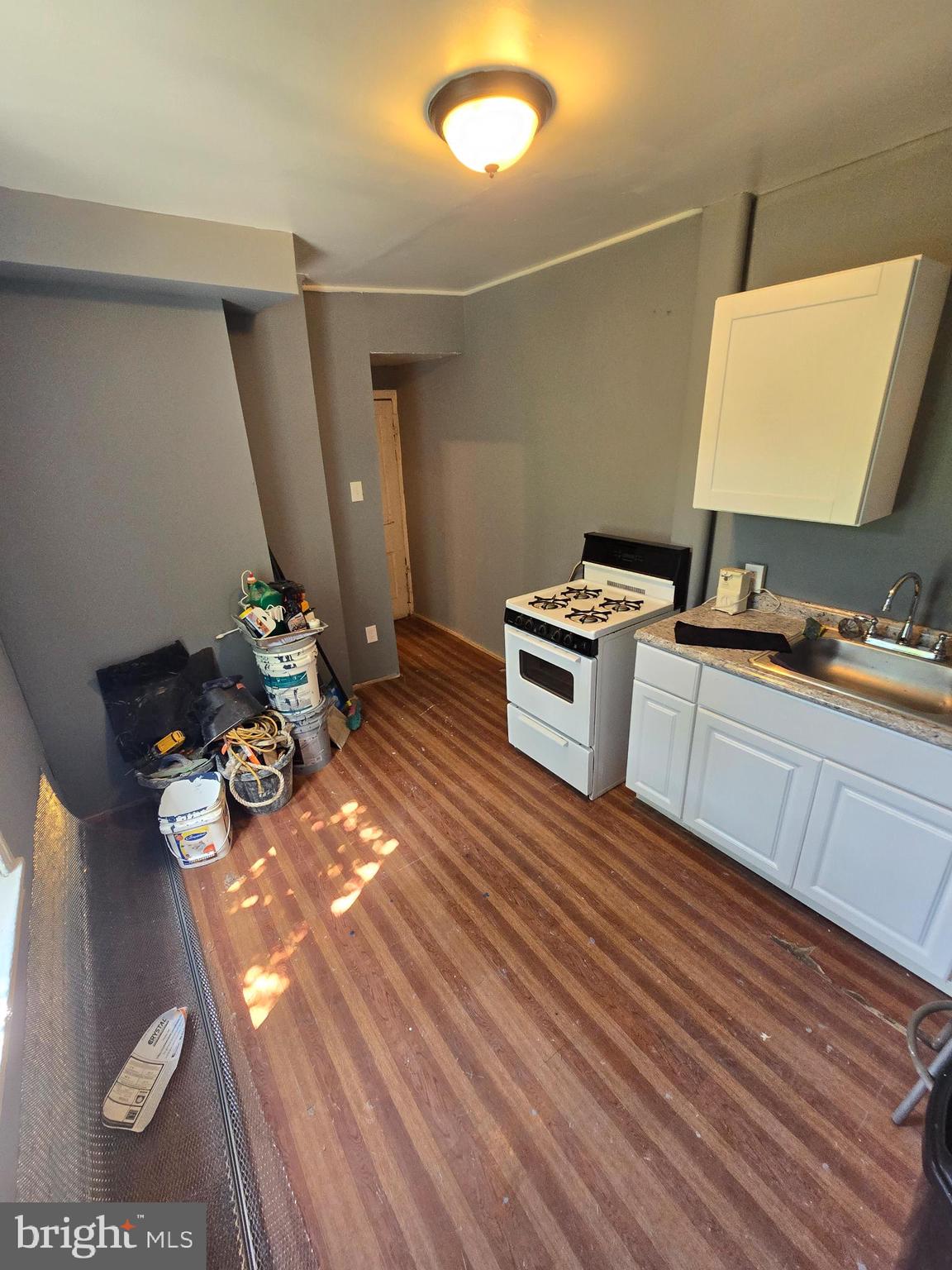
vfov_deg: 106.2
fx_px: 477
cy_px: 635
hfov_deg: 89.9
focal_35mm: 13
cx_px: 476
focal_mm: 2.2
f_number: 2.2
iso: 200
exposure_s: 1/60
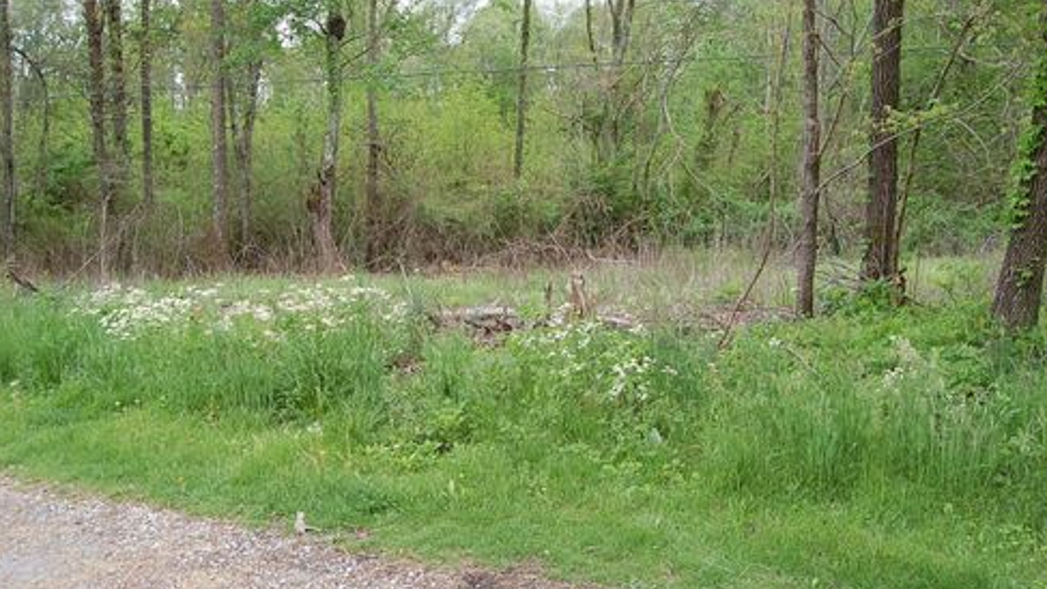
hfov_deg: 66.1
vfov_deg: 40.1
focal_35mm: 29
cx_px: 516
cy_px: 249
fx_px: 805
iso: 200
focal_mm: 18
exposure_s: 1/200
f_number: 7.1
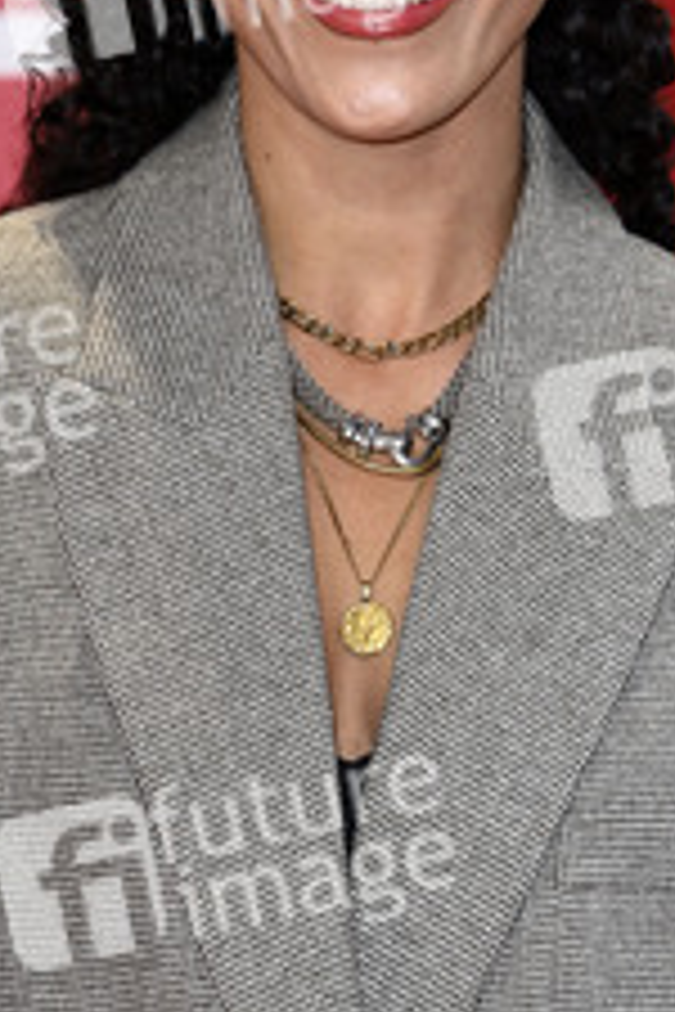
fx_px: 8493
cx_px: 356
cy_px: 189
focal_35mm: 302
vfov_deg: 6.8
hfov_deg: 4.6
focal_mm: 170
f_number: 6.3
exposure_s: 1/250
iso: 640
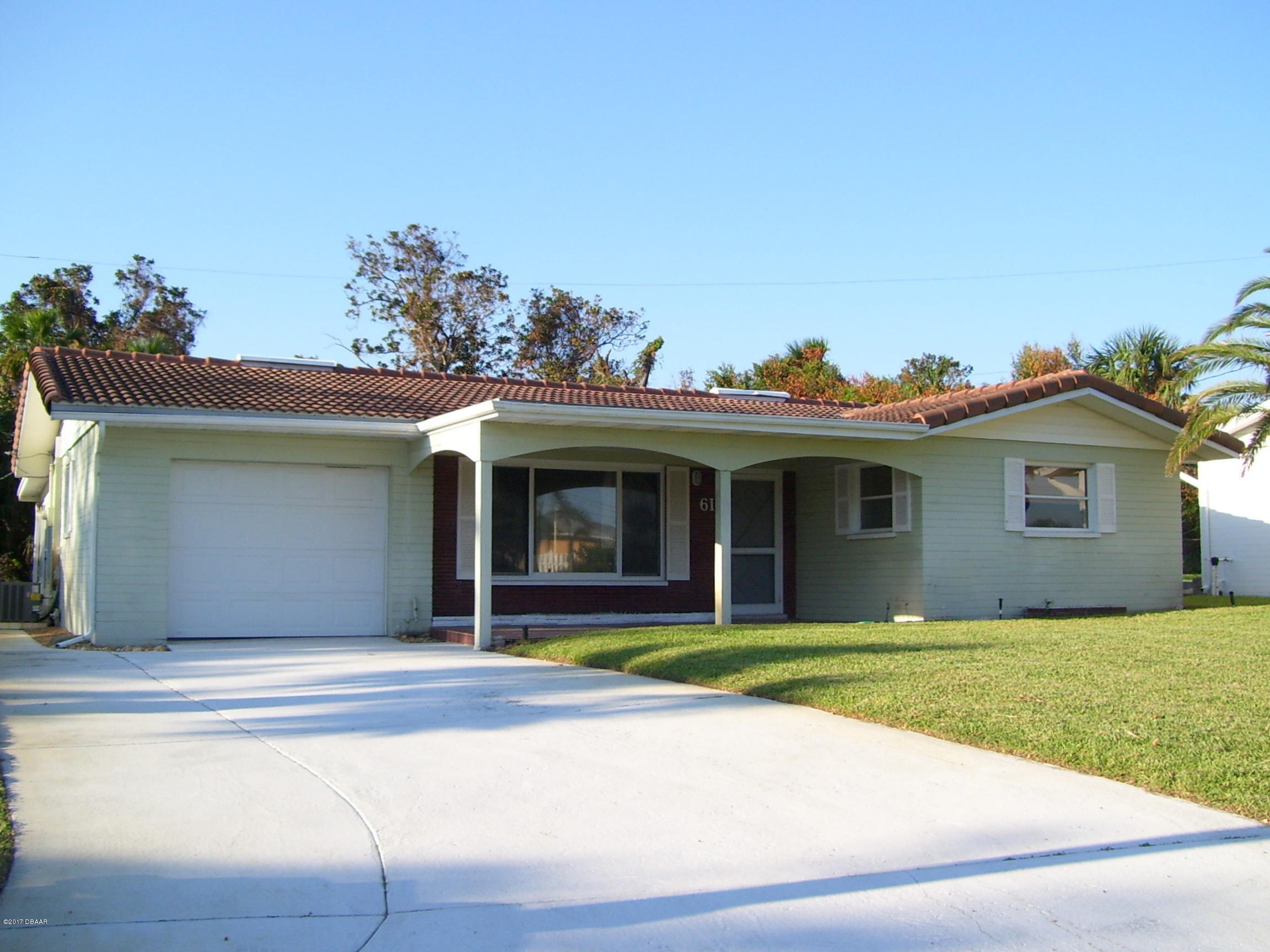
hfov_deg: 51.4
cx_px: 635
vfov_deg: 39.7
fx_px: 1321
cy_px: 476
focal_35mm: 36
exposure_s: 1/1000
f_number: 2.7
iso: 80
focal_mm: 6
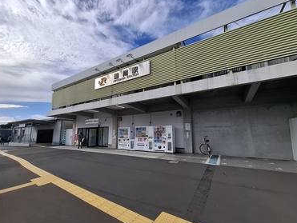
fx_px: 120
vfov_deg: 85.7
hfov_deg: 102.0
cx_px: 149
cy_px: 116
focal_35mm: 14
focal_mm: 1.74
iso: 40
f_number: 2.2
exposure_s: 1/1709
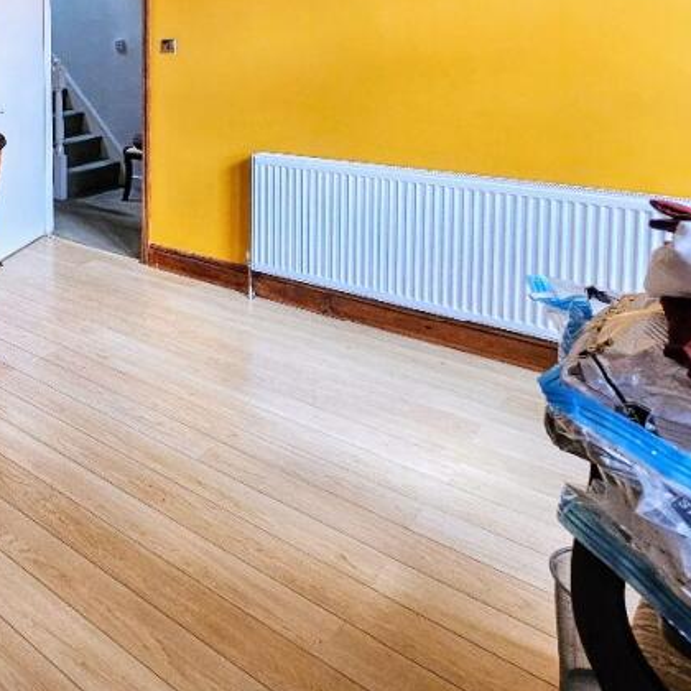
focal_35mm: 28
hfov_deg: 43.8
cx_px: -72
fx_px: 632
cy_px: 90
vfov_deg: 51.7
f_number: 2.2
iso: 200
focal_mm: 2.2
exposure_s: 1/50
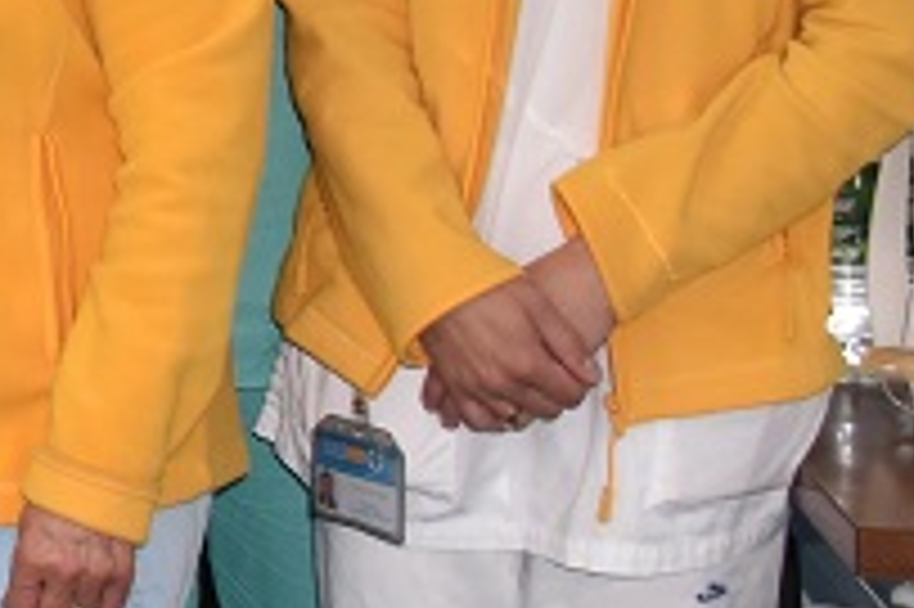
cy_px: -432
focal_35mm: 148
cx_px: -1031
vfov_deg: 8.9
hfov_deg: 12.0
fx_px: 3754
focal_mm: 20
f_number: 5
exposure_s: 1/100
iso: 800
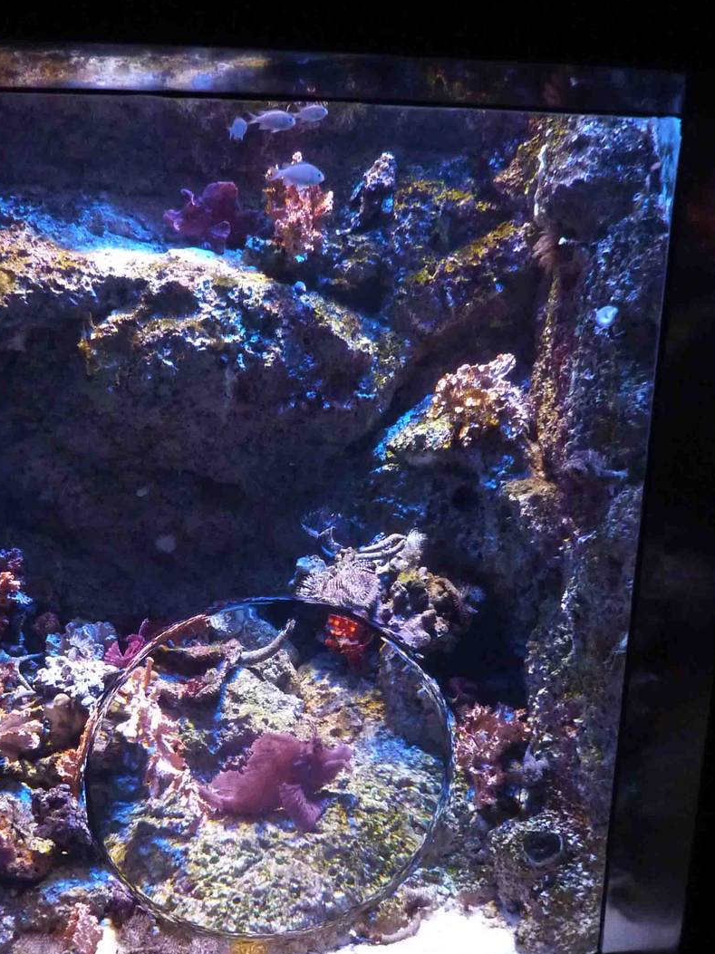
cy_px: 641
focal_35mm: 38
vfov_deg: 48.1
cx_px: 314
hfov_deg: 37.6
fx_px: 1047
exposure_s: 1/13
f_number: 3.3
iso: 400
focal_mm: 4.1
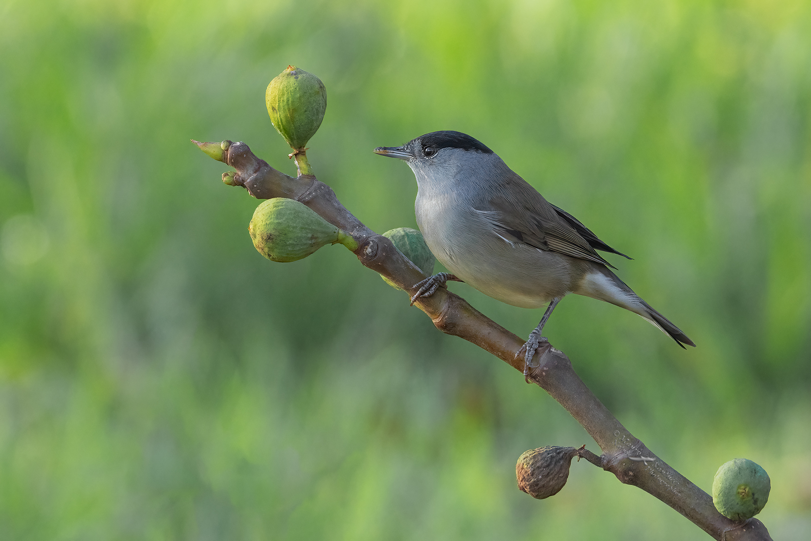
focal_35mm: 900
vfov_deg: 1.5
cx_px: 406
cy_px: 270
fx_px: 20273
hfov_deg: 2.3
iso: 3200
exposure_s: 1/1000
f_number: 8
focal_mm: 600
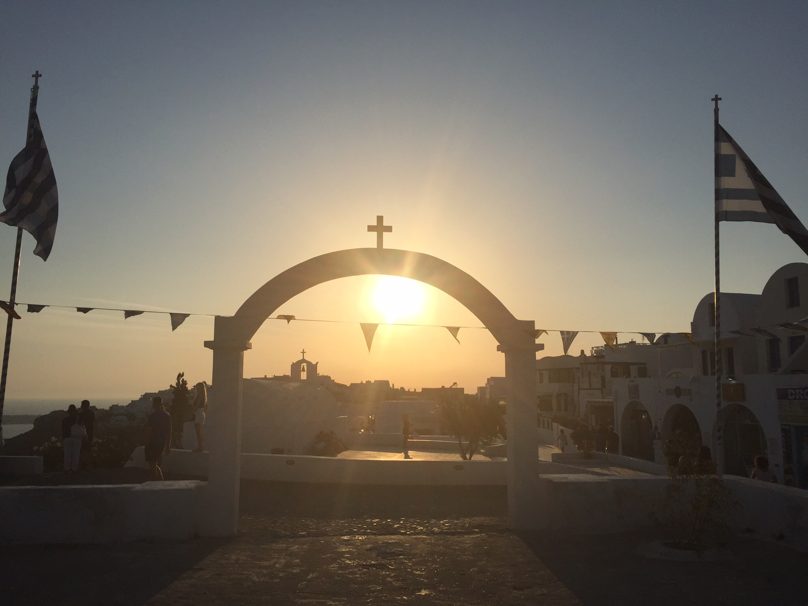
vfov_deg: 48.2
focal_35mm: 29
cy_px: 303
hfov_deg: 61.7
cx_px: 404
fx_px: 677
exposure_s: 1/9901
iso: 32
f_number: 2.2
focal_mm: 4.15
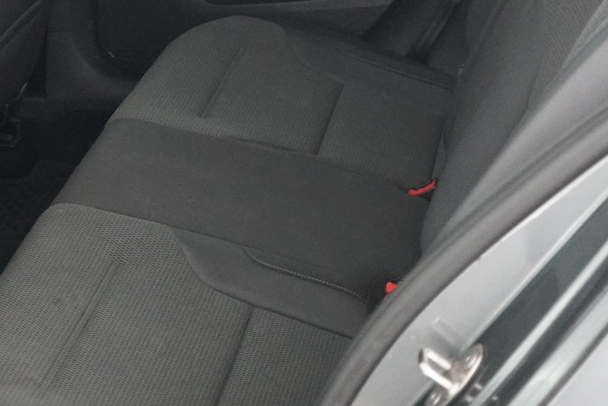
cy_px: 143
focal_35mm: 87
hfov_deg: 23.3
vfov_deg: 15.7
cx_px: 213
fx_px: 1469
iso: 6400
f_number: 3.5
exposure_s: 1/20
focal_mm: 28
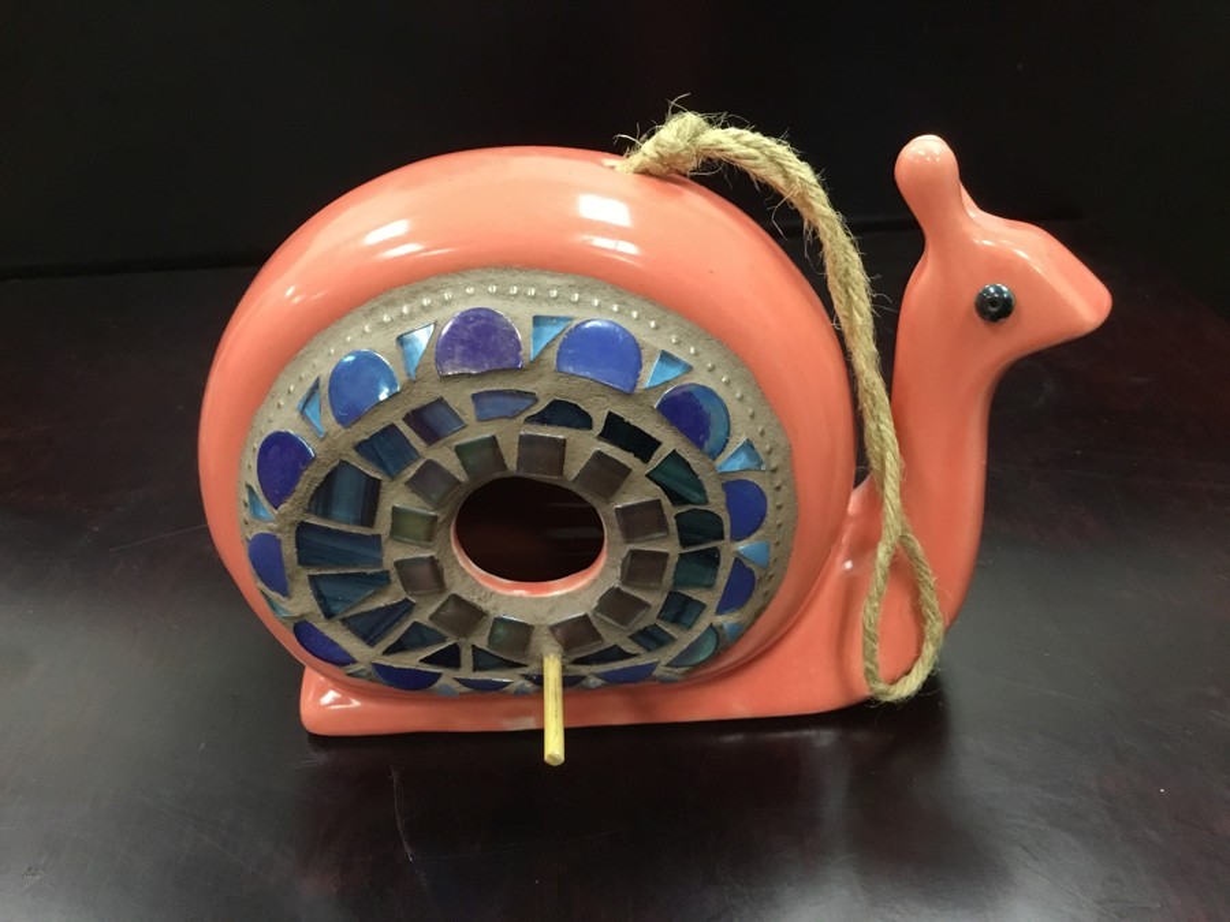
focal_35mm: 31
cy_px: 461
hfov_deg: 58.4
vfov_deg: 45.4
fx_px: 1102
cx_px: 615
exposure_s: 1/30
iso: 160
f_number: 2.4
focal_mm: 3.3
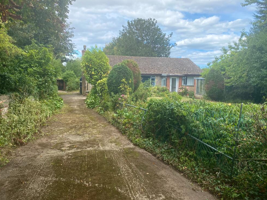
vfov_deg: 51.4
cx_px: 131
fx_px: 208
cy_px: 97
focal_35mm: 27
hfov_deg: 65.3
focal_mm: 4.25
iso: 32
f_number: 1.8
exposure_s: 1/1147
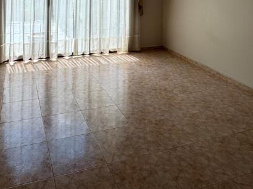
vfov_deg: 34.4
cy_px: -25
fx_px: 256
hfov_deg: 52.3
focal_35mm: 35
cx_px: 100
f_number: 2.2
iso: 40
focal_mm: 2.22
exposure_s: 1/218
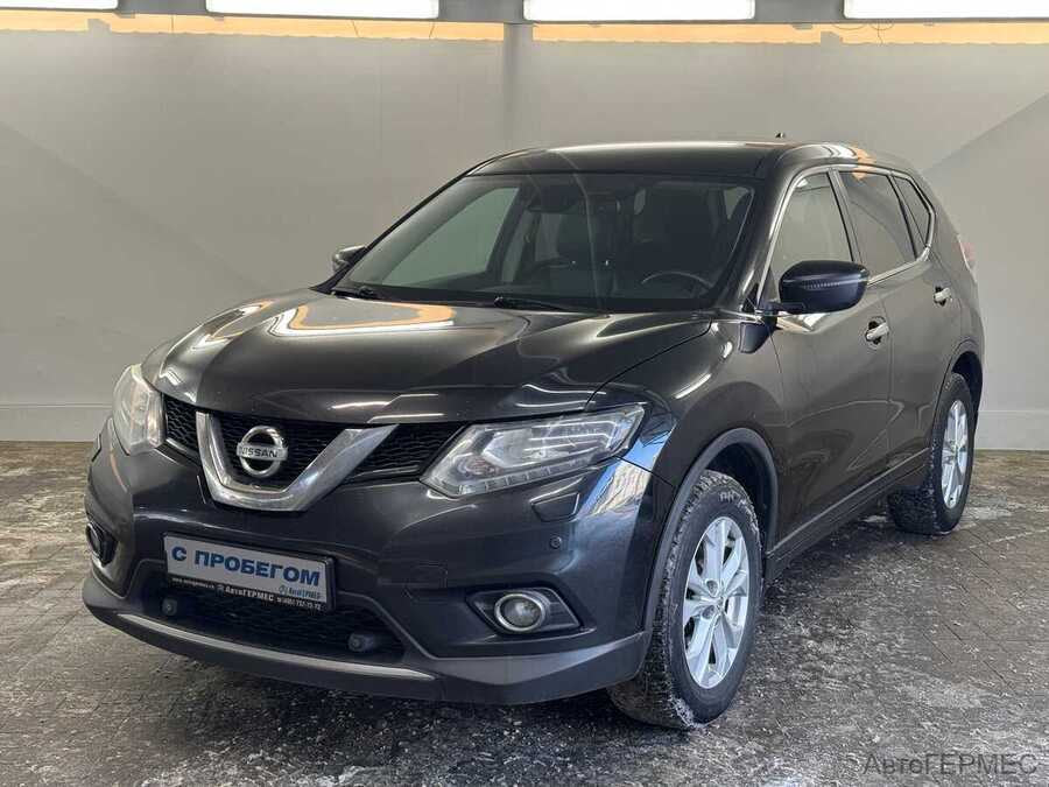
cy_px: 394
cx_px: 524
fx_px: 1455
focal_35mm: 48
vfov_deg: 30.3
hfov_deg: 39.7
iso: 50
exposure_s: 1/100
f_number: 1.78
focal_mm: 6.76
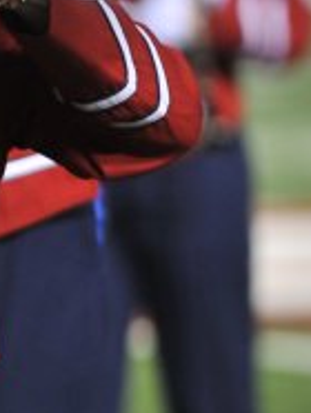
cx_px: -99
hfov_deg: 1.6
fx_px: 11103
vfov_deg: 2.1
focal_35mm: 929
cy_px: 202
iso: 800
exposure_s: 1/200
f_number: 2.8
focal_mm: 200
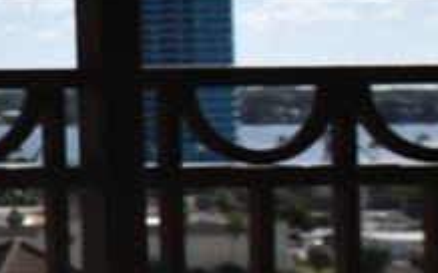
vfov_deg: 11.6
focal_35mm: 112
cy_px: 30
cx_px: -830
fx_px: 1336
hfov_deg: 11.7
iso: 200
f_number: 9
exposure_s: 1/800
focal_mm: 10
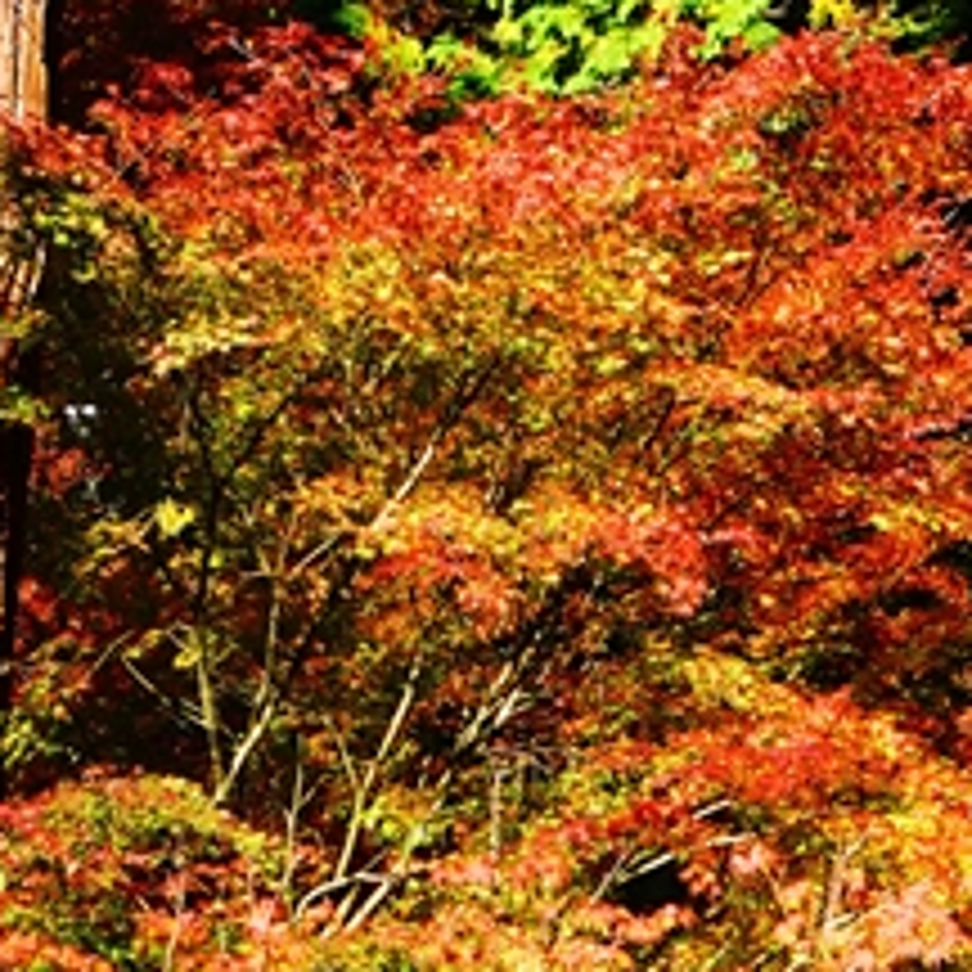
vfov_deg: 6.5
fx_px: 8514
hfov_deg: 6.5
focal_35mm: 268
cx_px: 70
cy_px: 459
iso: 100
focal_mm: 85
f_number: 5.6
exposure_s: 1/90
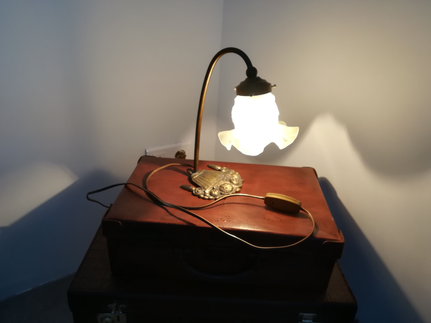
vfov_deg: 53.1
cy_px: 162
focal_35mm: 26
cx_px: 216
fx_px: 324
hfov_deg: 67.3
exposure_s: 1/33.3
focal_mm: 3.83
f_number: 2.2
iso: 64
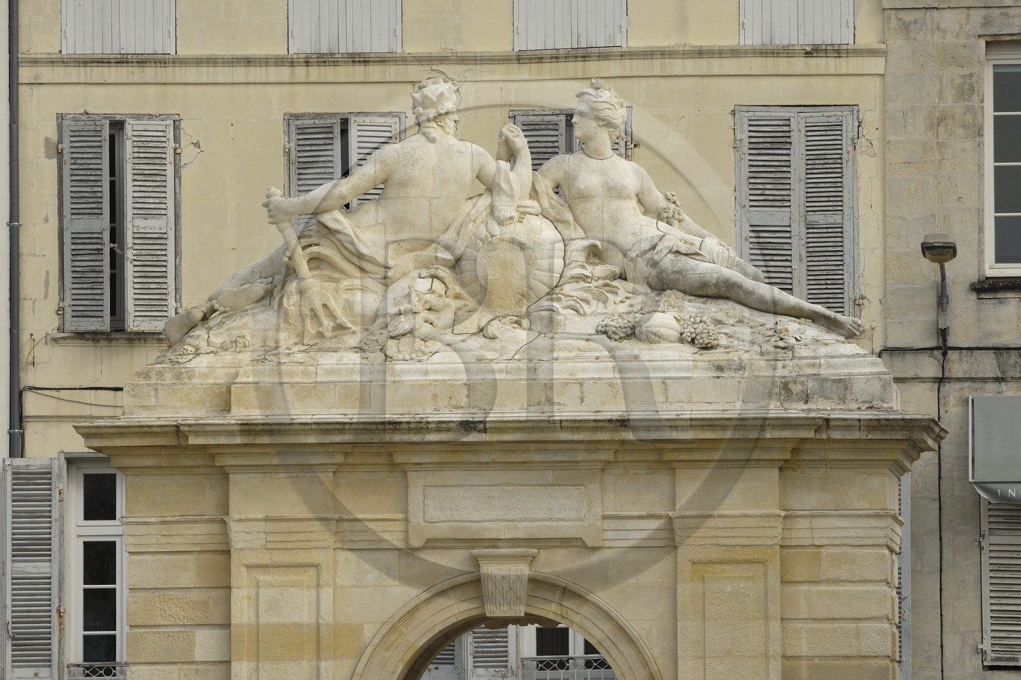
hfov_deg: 6.9
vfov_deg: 4.6
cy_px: 340
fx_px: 8506
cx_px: 510
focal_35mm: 300
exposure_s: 1/160
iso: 100
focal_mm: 200
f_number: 9.5
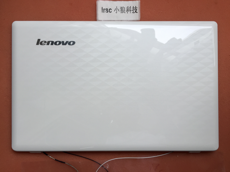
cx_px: 115
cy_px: 86
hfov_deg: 61.7
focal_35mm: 29
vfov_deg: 48.2
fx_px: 193
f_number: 2.2
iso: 32
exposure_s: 1/359
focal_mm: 4.15
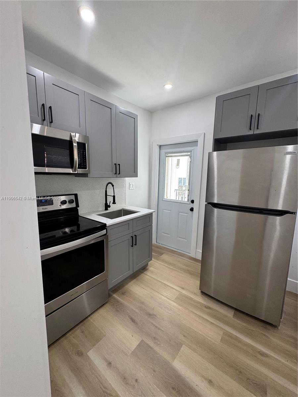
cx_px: 149
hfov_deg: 85.7
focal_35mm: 14
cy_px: 198
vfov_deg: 102.1
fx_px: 161
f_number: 2.2
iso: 125
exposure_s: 1/120
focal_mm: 2.22
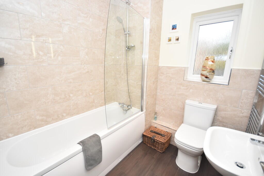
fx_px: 110
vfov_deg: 77.3
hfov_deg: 100.4
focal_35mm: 15
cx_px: 132
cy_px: 88
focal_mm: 10
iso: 800
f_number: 5
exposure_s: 1/200
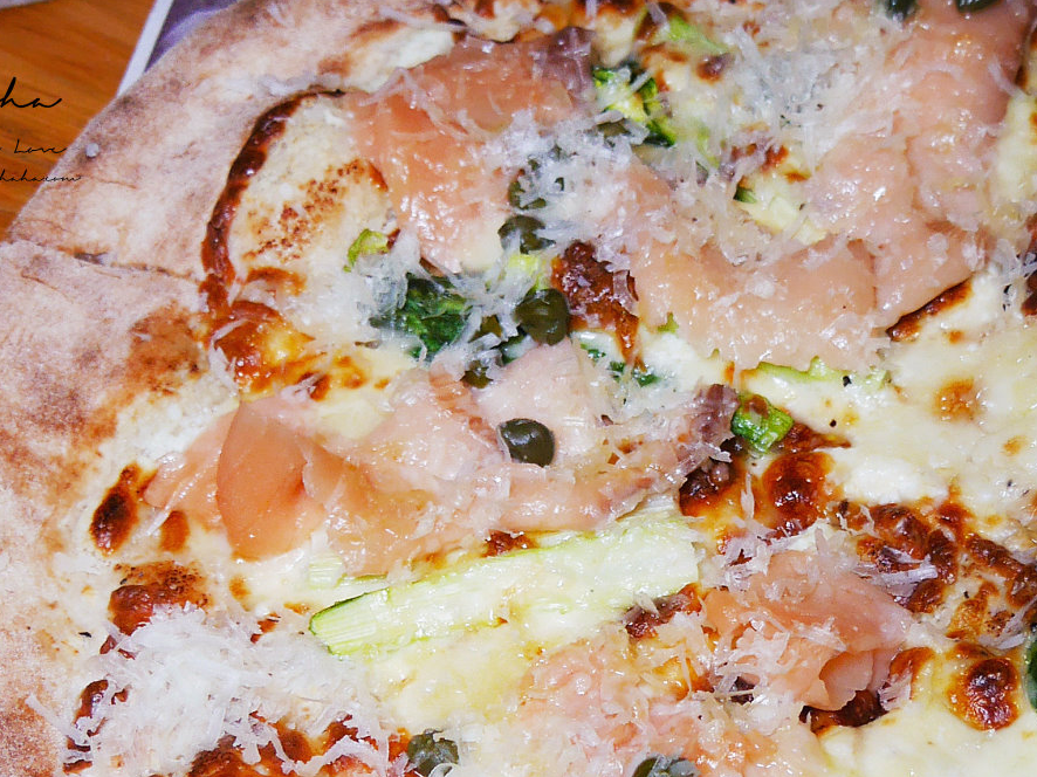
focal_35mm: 113
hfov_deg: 17.4
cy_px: 489
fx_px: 3384
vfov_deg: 13.1
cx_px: 626
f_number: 3.8
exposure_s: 1/60
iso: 320
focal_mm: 19
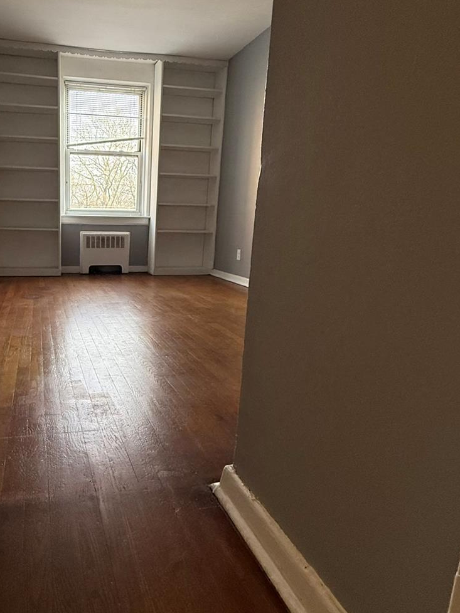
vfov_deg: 76.4
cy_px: 296
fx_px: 390
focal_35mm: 22
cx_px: 104
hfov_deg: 57.4
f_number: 2.2
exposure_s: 1/120
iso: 200
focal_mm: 2.22
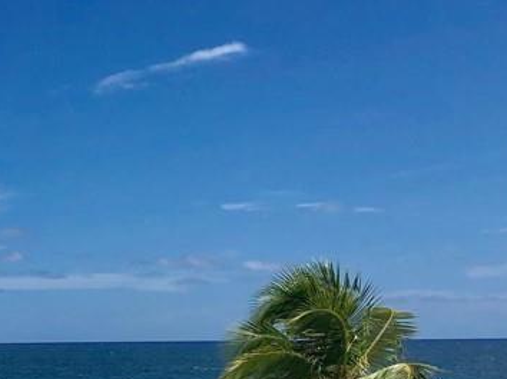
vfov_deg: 17.2
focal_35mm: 81
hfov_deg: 21.1
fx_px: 1186
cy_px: 479
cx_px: -211
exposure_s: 1/4808
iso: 25
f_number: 1.8
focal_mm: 4
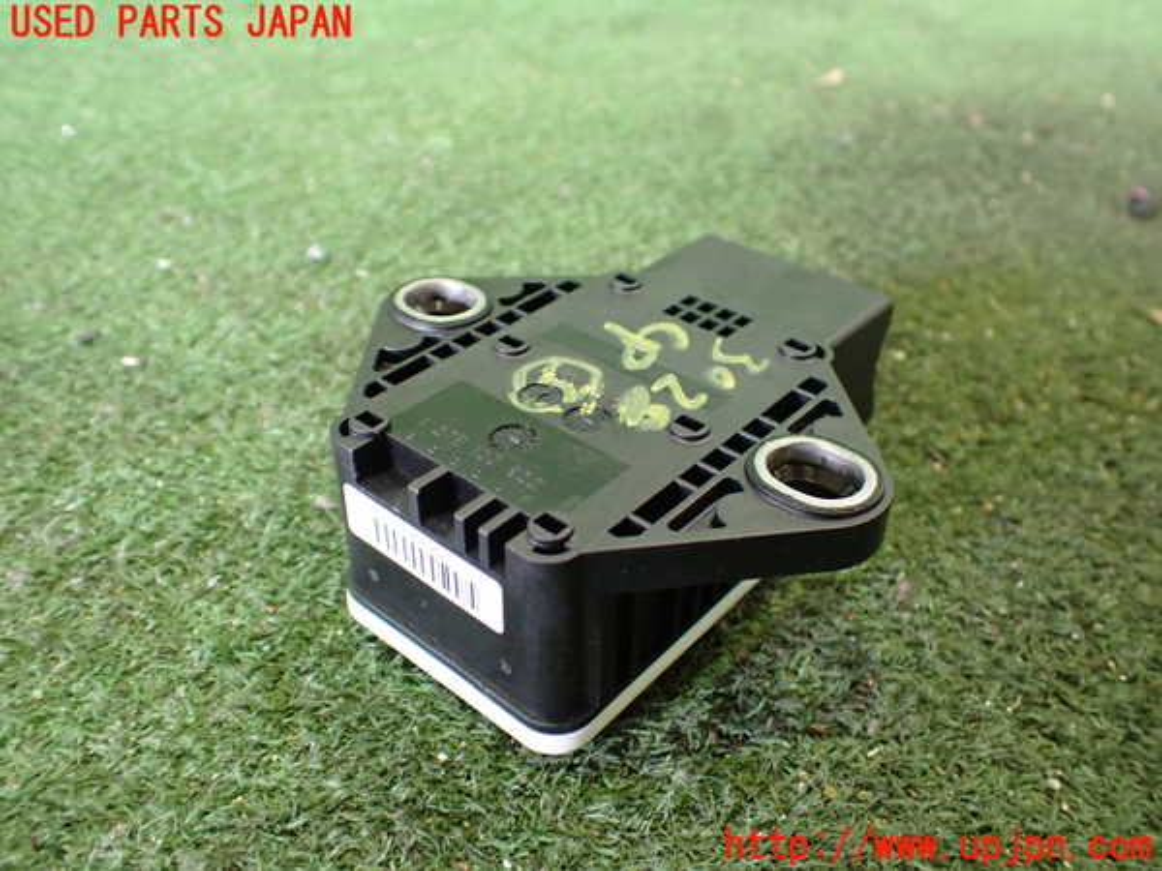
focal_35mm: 30
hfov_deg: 60.0
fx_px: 1007
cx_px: 581
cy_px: 436
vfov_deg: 46.8
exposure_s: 1/40
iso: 800
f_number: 2.3
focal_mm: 5.4
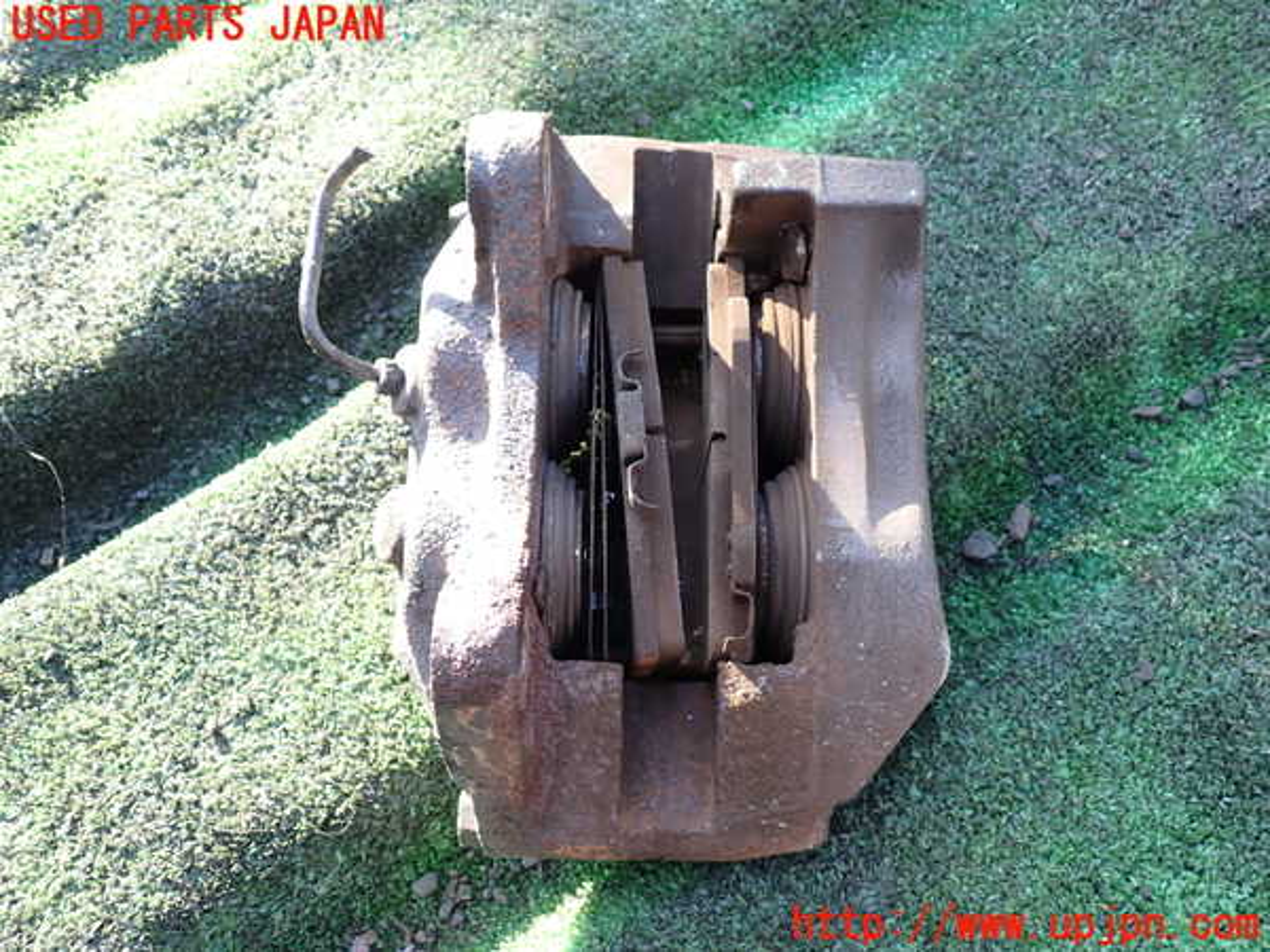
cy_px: 476
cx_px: 635
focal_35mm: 30
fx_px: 1101
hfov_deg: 60.0
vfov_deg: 46.8
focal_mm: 5.4
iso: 100
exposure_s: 1/80
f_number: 2.3
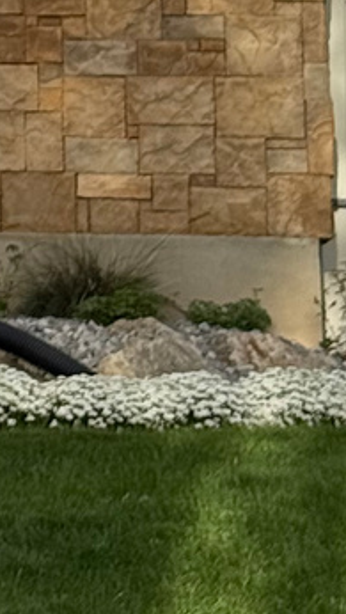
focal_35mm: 232
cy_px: -247
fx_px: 3778
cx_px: -562
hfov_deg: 5.1
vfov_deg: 9.1
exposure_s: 1/1222
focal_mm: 6.76
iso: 64
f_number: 1.78
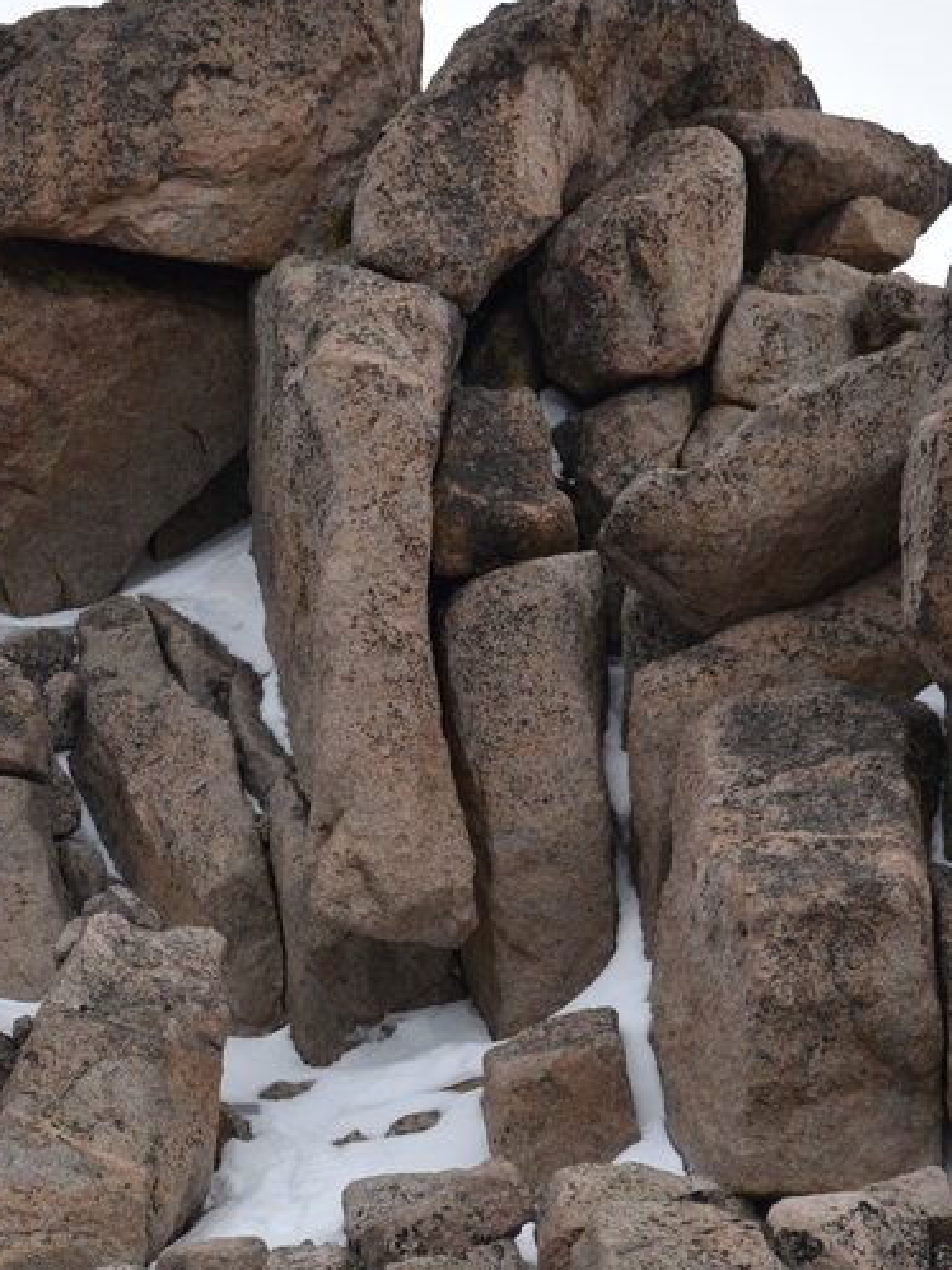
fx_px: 17205
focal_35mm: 469
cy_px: 702
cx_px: 89
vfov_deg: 4.2
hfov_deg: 3.2
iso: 100
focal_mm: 190
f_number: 7.1
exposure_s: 1/400
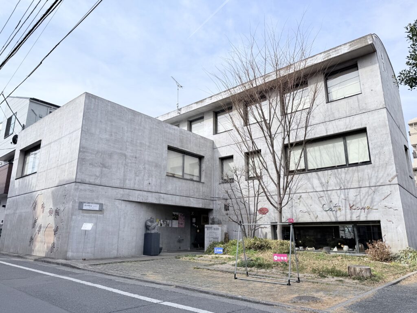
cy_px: 156
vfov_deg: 56.8
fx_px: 289
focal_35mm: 24
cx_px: 208
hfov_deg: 71.6
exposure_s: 1/4975
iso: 80
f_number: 1.78
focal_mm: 6.76
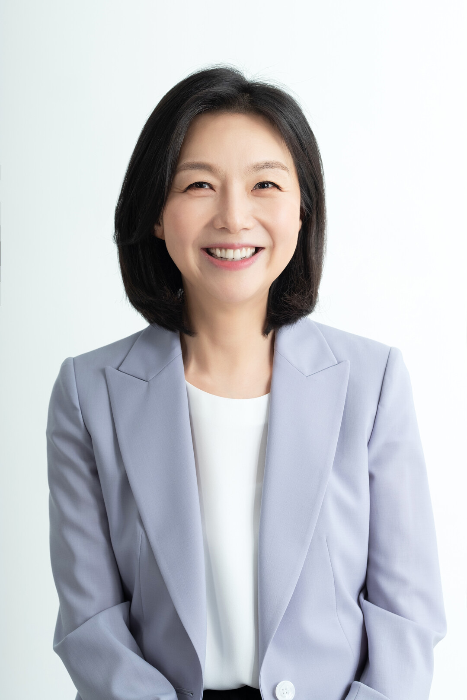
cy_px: 350
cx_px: 234
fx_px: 2627
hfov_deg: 10.2
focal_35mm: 135
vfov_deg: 15.2
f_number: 4
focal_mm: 90
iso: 200
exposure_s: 1/200
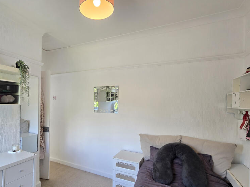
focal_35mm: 18
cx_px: 99
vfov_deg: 71.1
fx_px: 130
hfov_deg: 86.5
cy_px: 108
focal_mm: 2.2
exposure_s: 1/100
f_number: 2.2
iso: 100
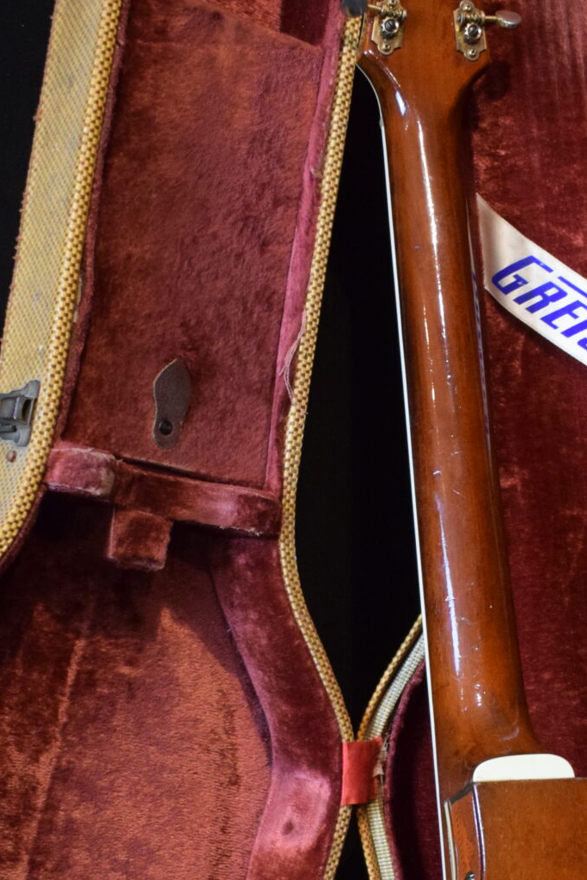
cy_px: 743
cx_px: 447
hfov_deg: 18.1
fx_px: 1834
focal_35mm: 75
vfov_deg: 26.3
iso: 2200
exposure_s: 1/60
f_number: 3.5
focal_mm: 20
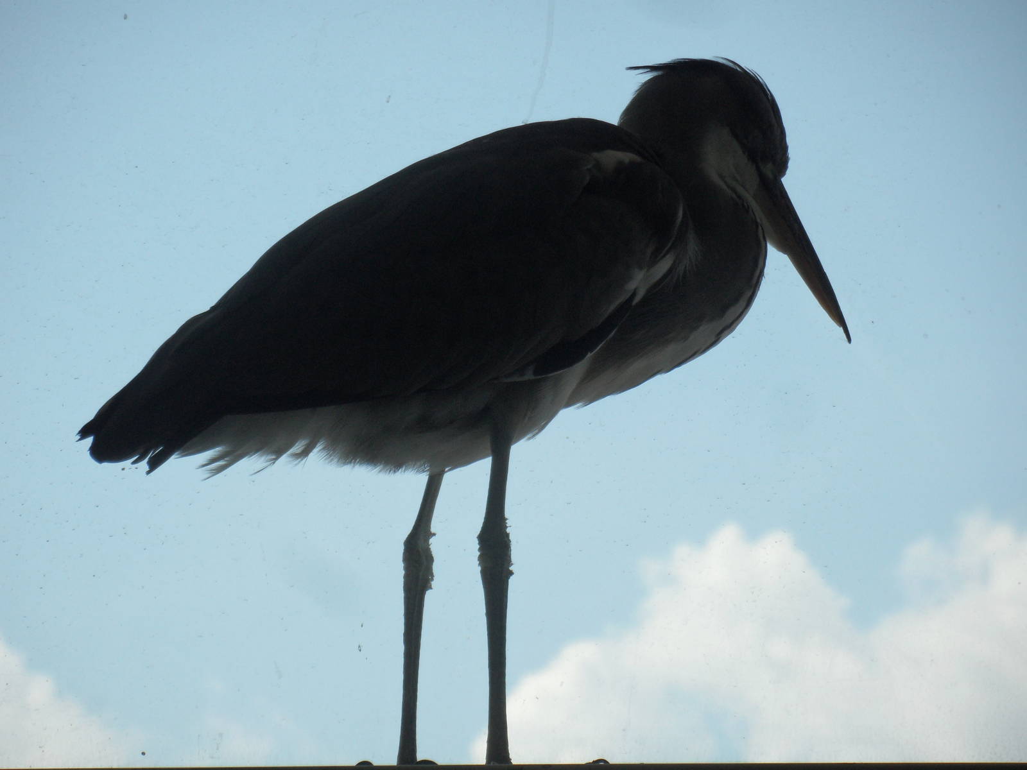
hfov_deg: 6.6
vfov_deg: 5.0
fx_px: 8901
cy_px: 385
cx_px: 514
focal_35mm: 300
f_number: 5.4
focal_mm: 49.4
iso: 80
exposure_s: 1/350
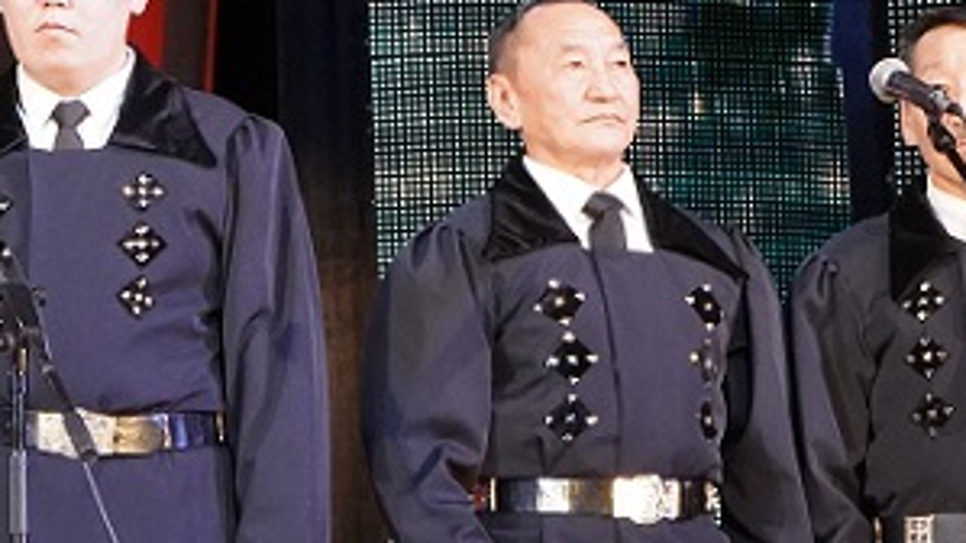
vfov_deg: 5.8
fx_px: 5326
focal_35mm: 208
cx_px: -210
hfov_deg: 10.2
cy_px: 480
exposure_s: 1/250
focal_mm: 66
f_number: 9
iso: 10000
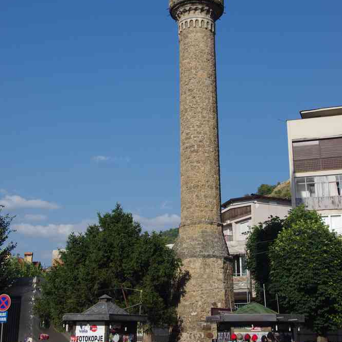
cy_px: 145
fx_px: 615
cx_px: 171
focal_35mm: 55
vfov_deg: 31.0
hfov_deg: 31.1
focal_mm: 29.4
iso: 200
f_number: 11
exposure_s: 1/125
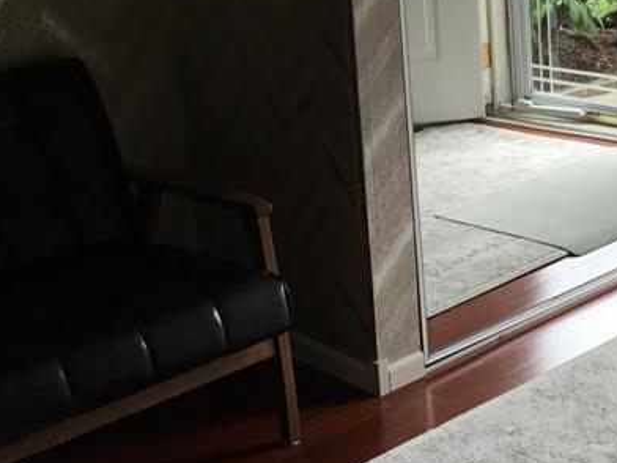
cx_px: 499
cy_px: 131
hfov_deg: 23.7
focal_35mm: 81
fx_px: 1444
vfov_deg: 18.1
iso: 32
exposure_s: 1/120
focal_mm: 3.3
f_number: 2.4
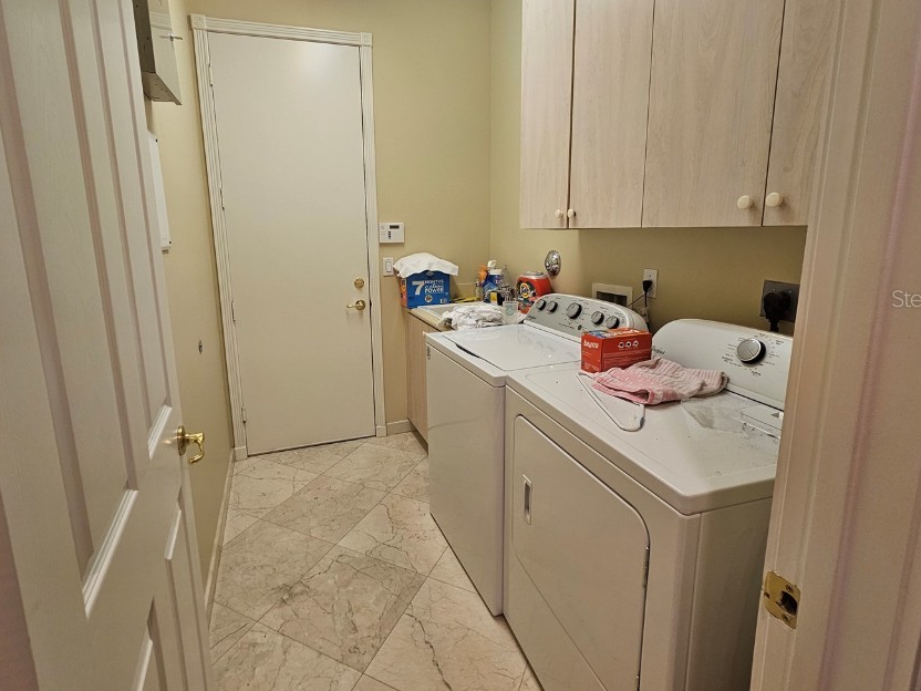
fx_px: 426
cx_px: 430
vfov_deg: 77.7
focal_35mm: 16
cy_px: 298
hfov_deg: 94.4
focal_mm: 2.2
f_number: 2.2
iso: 125
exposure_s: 1/60
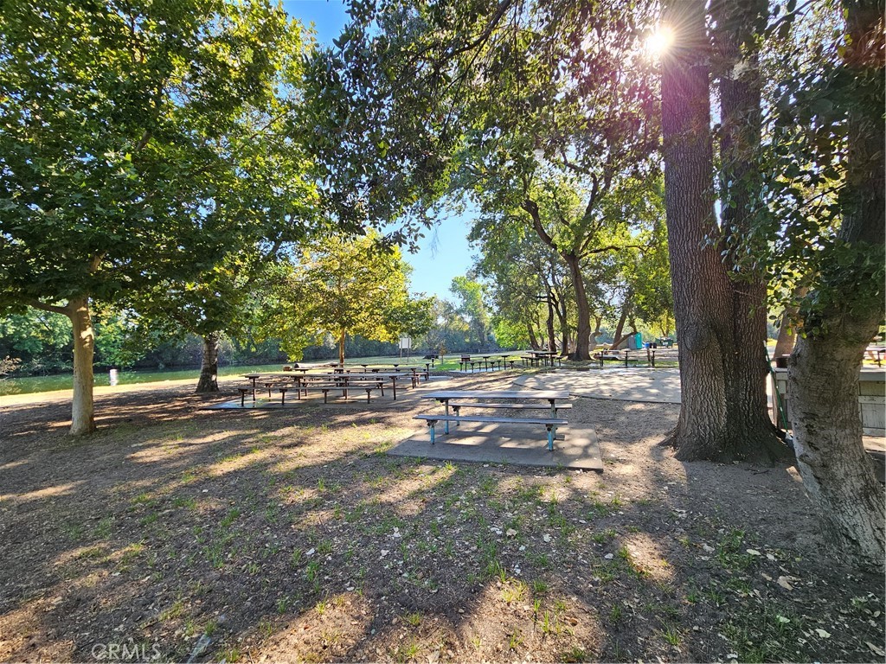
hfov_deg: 106.2
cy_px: 332
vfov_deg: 89.9
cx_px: 443
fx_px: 333
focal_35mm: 13
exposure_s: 1/250
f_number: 2.2
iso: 50
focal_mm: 2.2
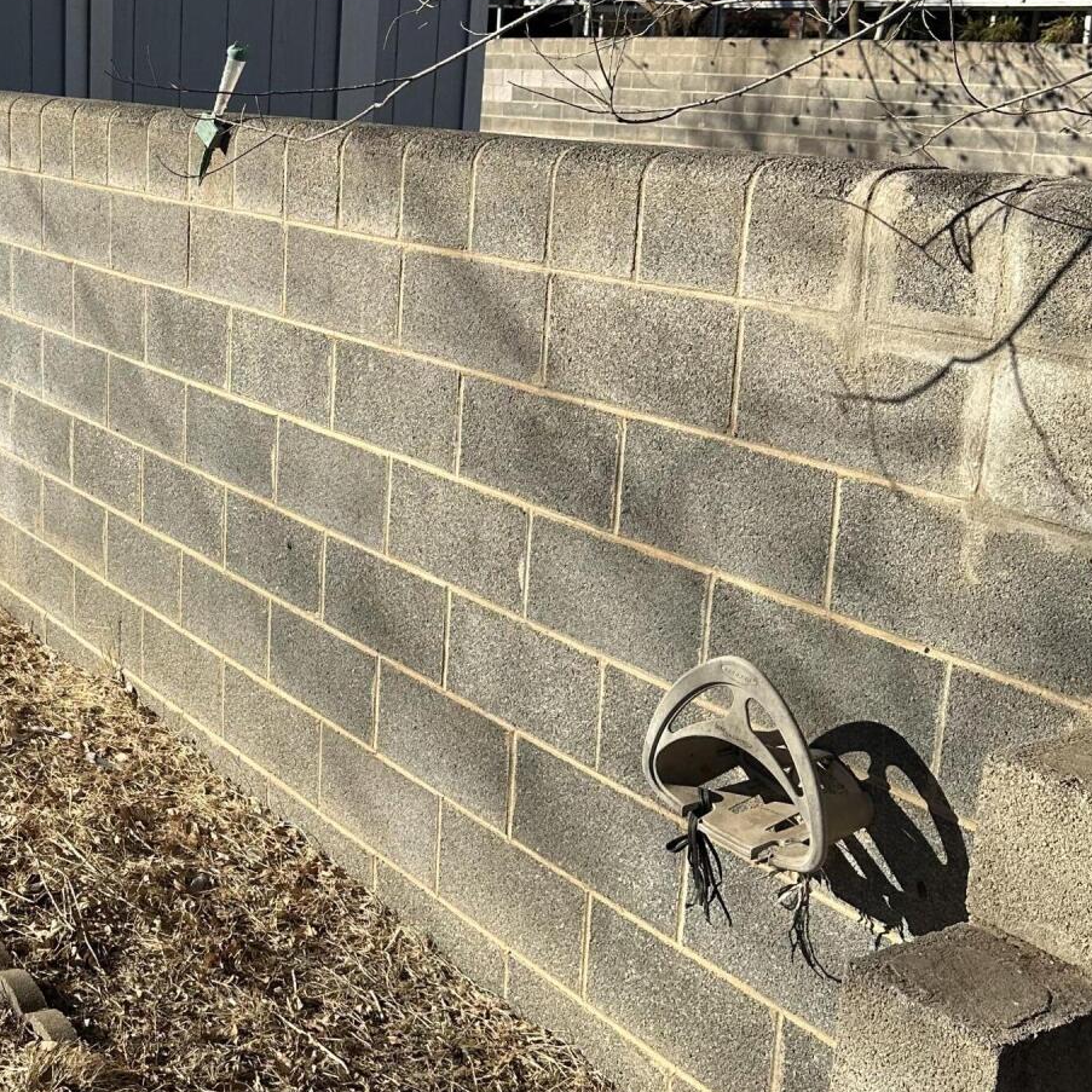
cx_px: 207
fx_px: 1677
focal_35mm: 47
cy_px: 417
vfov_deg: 35.9
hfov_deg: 34.8
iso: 80
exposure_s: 1/3861
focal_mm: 6.86
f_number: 1.78
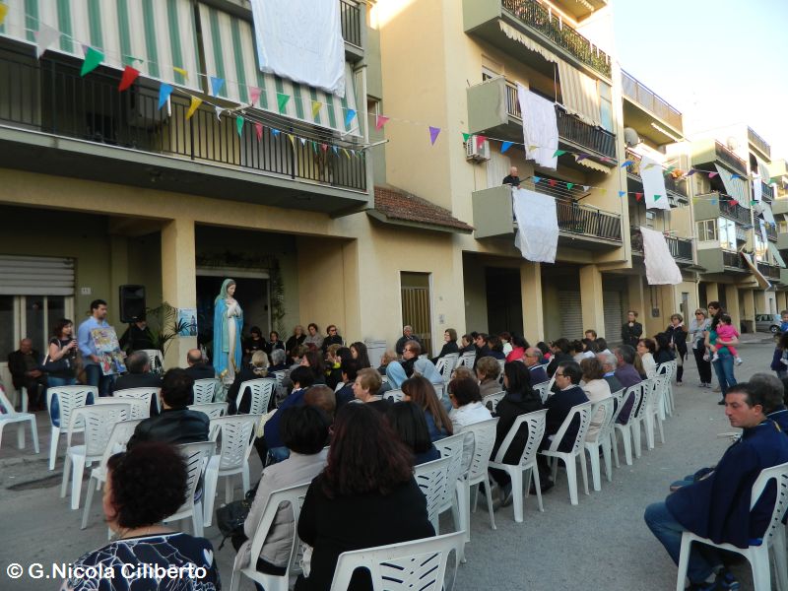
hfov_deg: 69.4
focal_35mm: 25
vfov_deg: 54.9
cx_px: 394
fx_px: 569
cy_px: 296
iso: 80
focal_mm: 4.5
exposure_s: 1/125
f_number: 3.1
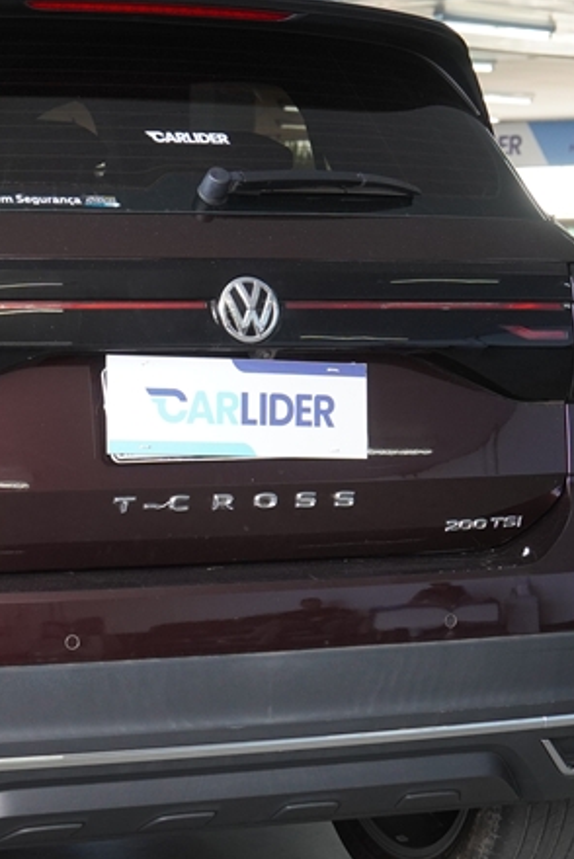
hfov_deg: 14.3
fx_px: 2248
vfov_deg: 21.6
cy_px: 436
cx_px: -25
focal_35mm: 94
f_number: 4
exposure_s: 1/160
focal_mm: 27
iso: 640
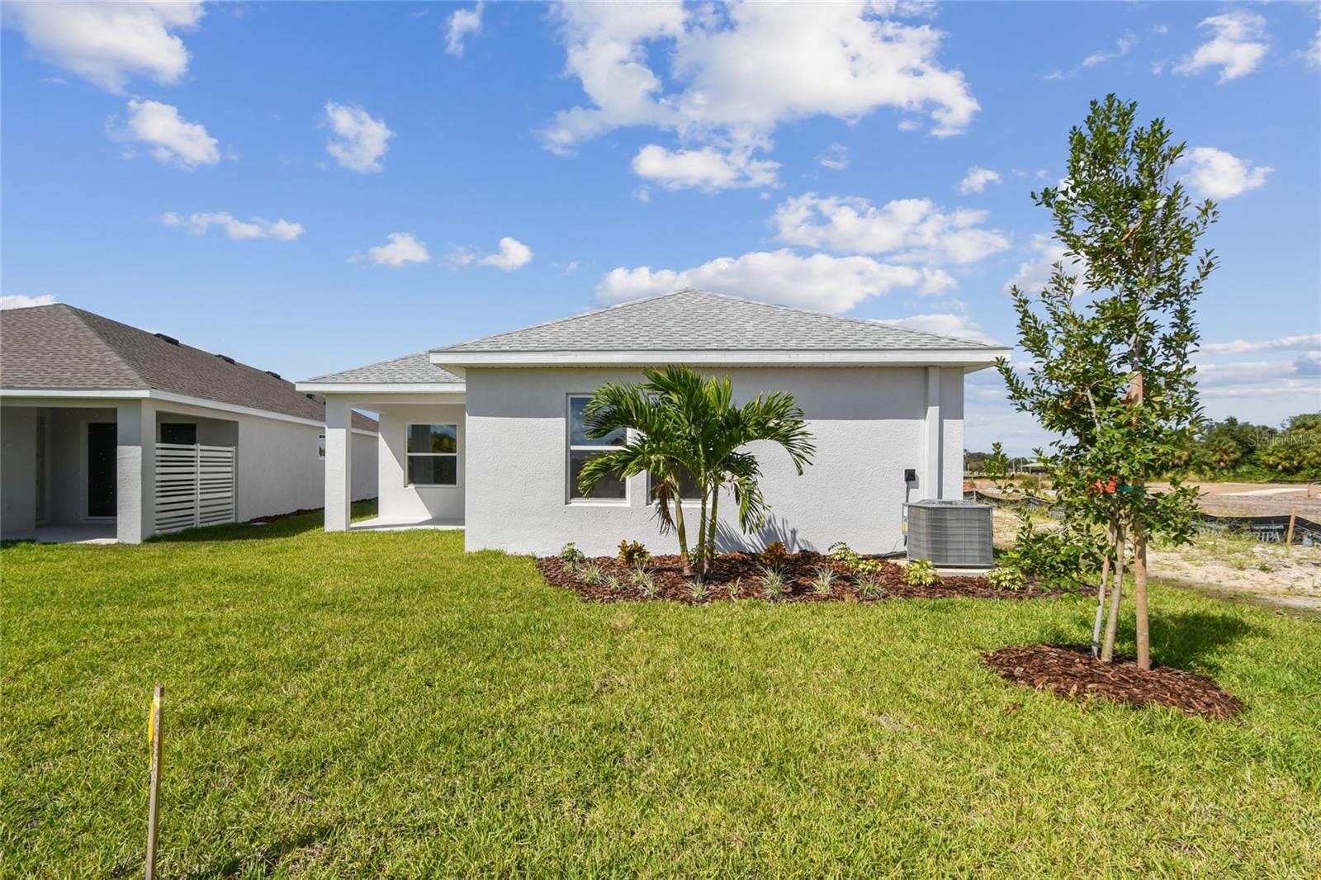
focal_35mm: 15
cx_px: 660
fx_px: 550
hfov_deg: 100.4
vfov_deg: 77.3
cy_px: 440
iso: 100
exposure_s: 1/640
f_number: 7.1
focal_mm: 10
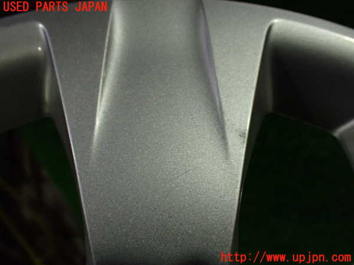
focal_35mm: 30
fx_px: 307
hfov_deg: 60.0
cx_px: 177
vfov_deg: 46.8
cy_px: 132
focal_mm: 5.4
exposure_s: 1/125
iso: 400
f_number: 2.3
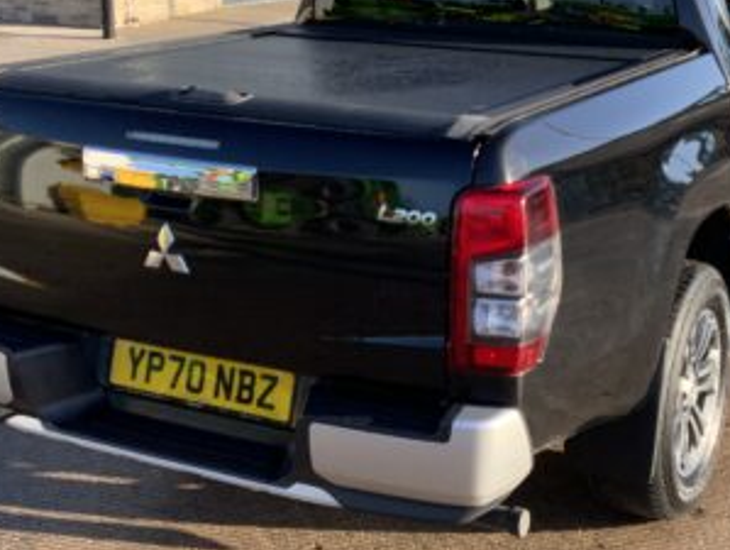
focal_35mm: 62
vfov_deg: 23.6
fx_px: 1309
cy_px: 181
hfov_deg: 30.9
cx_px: 491
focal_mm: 3
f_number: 1.8
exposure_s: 1/412
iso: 16
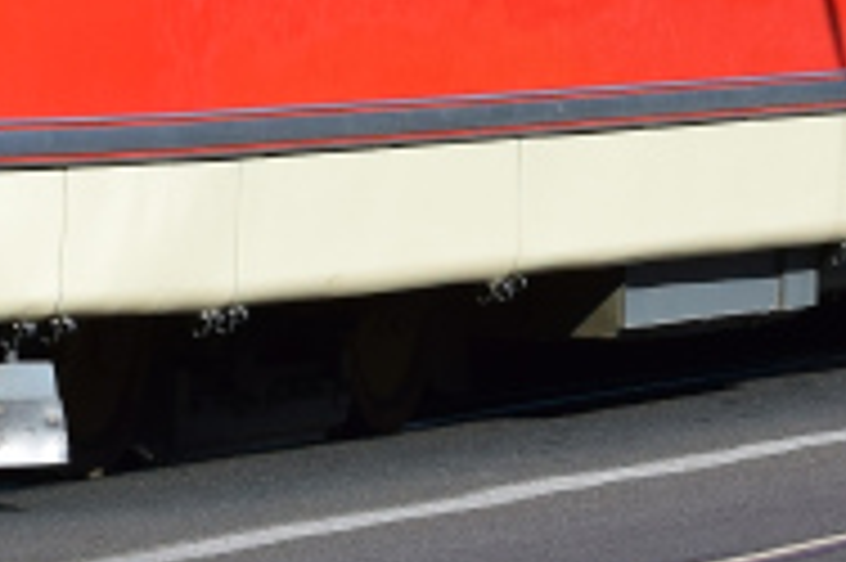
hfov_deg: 4.0
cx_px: -50
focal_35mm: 519
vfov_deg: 2.6
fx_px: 12186
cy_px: -1090
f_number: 6.3
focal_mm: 50
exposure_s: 1/1000
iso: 200
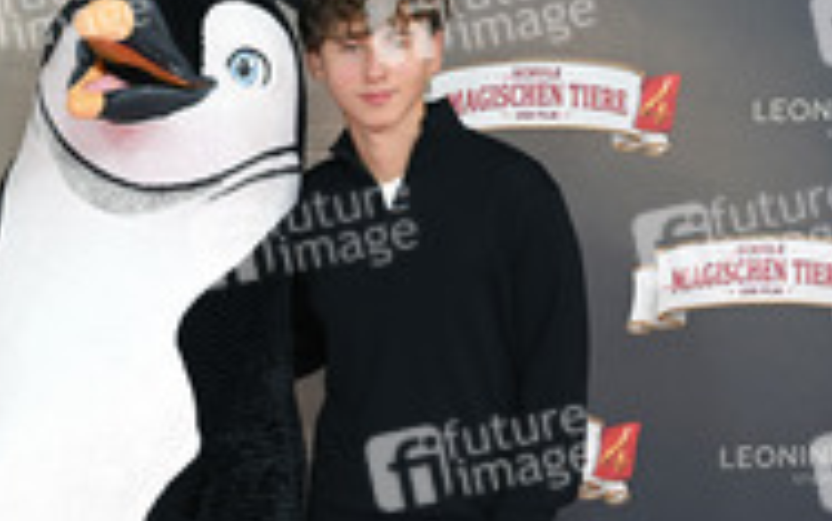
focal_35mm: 125
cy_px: 347
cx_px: -82
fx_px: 2835
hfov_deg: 16.2
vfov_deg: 10.5
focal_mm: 51
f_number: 6.3
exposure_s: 1/160
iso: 800
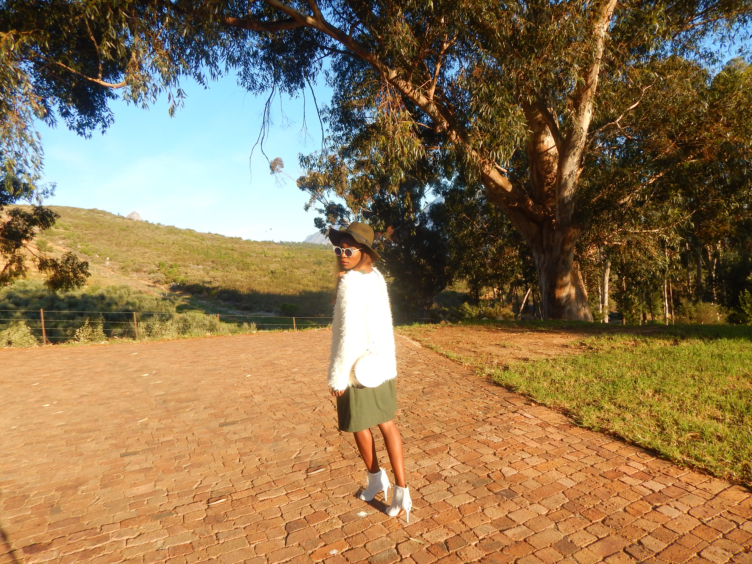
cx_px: 376
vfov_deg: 61.1
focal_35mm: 22
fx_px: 478
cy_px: 282
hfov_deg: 76.4
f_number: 3
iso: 125
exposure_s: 1/500
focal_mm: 4
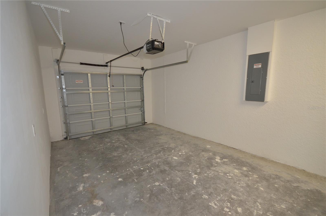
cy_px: 108
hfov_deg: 100.5
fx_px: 136
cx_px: 163
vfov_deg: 77.0
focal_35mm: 15
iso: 800
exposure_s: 1/60
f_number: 4
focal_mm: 10
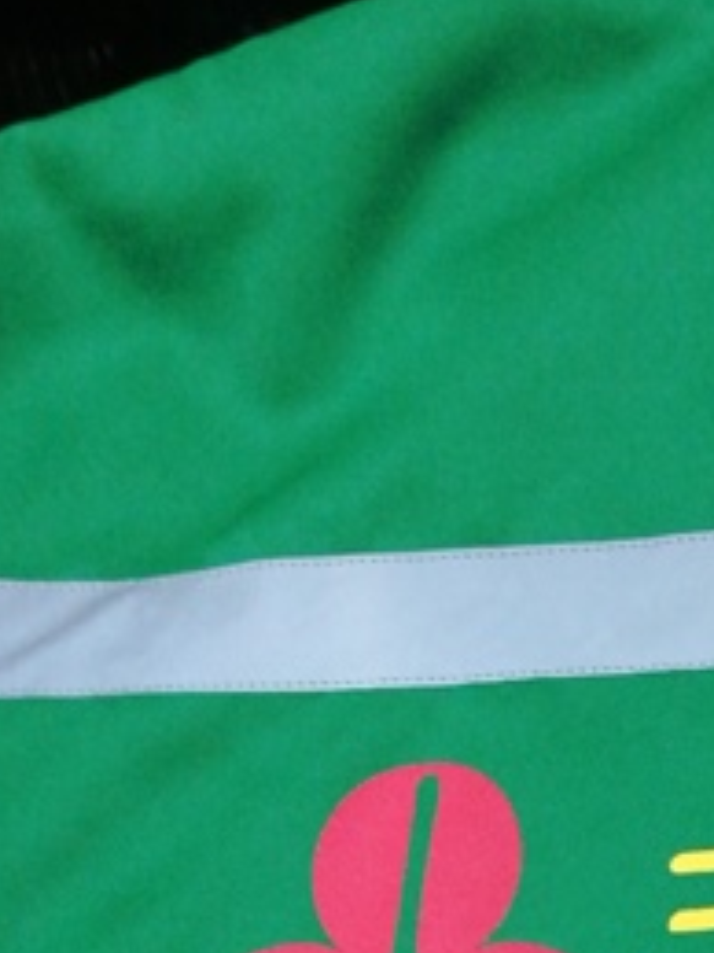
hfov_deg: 17.4
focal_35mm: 80
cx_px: 909
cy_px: 1214
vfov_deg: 22.1
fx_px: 2202
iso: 250
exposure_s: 1/33.3
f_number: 2.2
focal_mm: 4.5
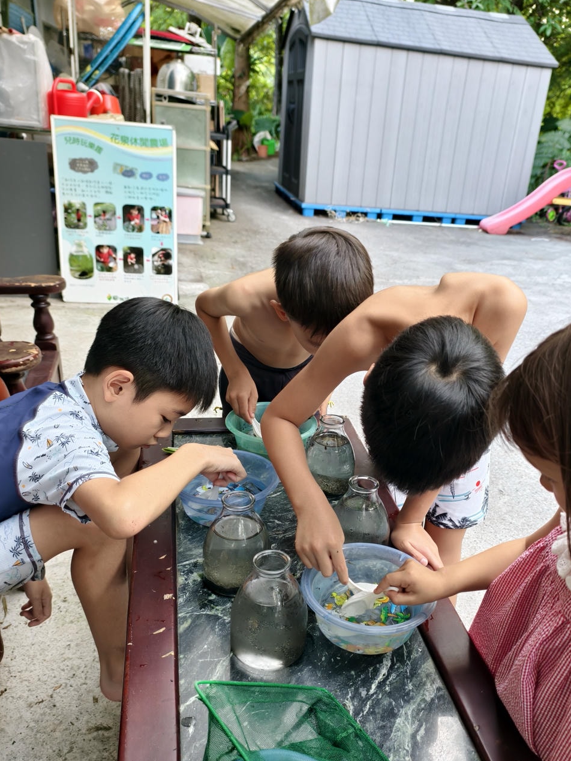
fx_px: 638
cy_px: 425
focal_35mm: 29
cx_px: 336
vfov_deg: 61.5
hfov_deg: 48.0
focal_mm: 6.54
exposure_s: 1/100
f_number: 1.57
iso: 193
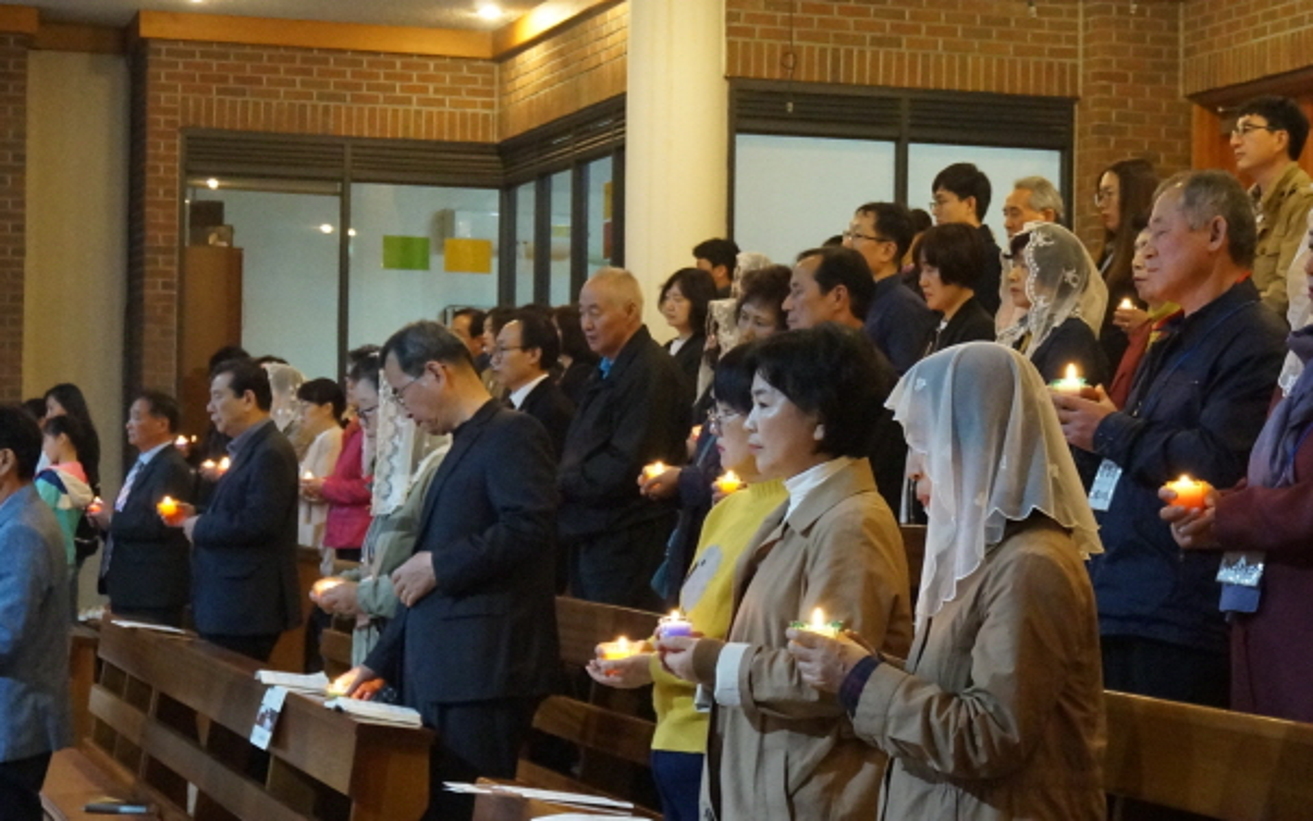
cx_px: 888
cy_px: 446
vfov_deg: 15.7
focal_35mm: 83
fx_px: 2970
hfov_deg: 24.8
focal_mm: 32
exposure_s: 1/40
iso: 3200
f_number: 5
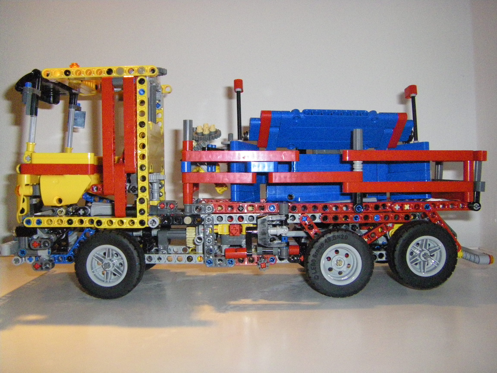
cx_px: 248
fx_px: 546
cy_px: 186
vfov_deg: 37.7
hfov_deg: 49.0
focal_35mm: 38
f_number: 7
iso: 800
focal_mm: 6.3
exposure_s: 1/50
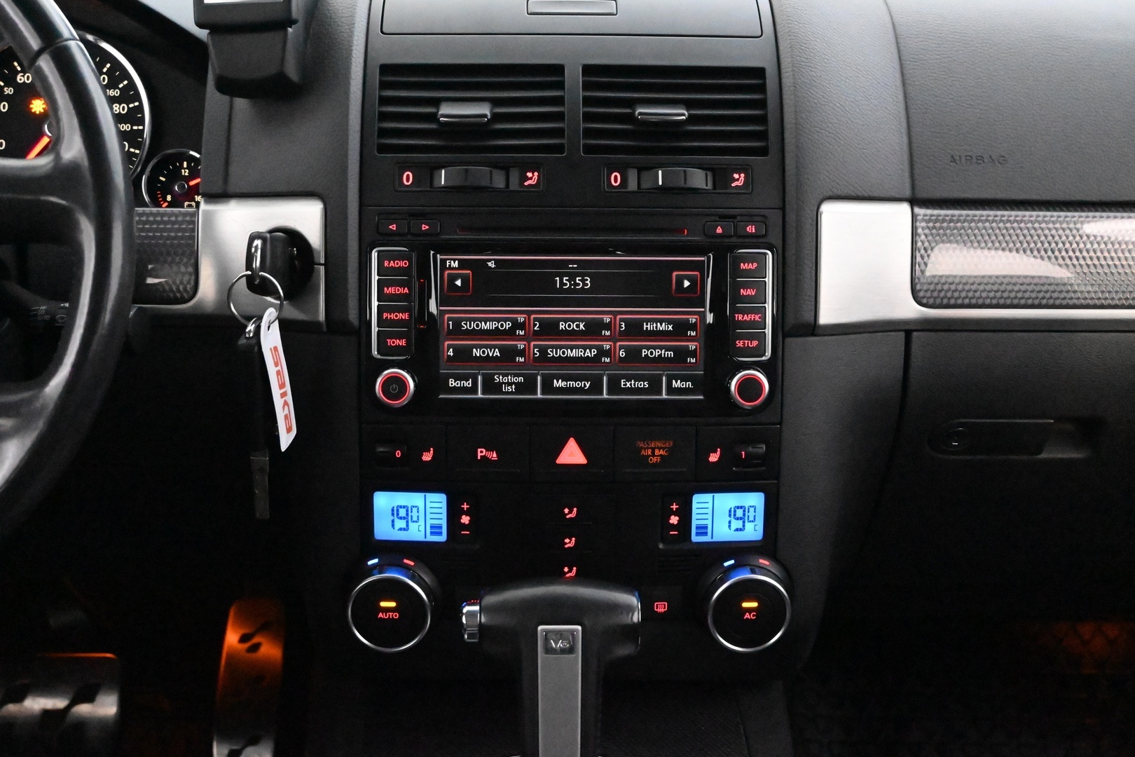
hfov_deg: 35.9
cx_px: 568
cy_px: 378
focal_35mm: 56
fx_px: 1750
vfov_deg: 24.4
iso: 22800
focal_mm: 37
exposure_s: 1/60
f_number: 5.3
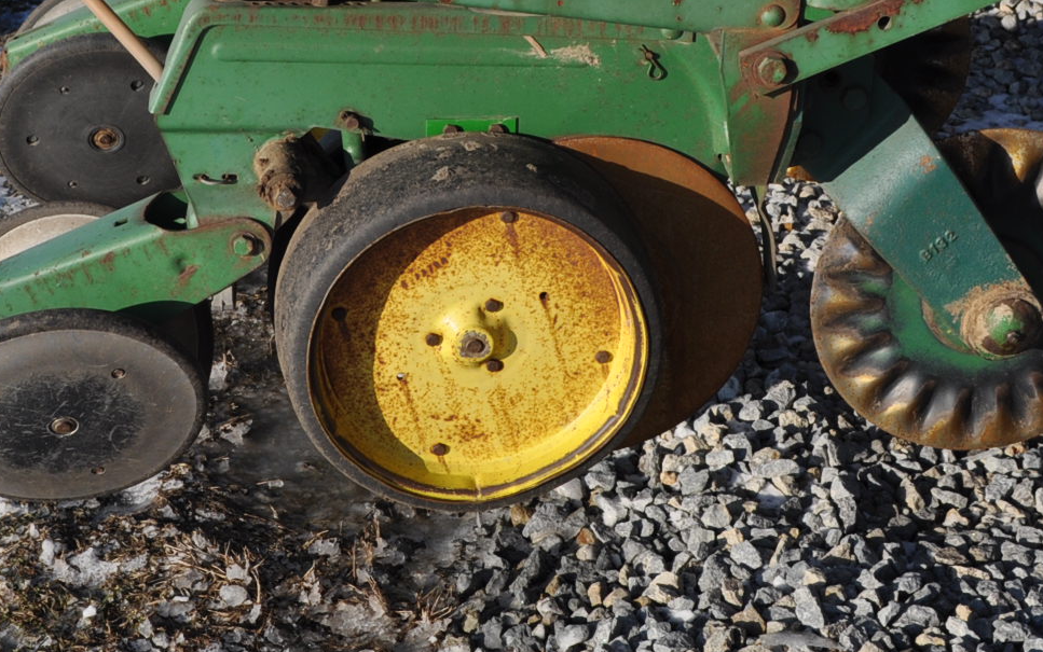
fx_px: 2502
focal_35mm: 88
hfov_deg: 23.5
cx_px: 399
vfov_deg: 14.8
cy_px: 249
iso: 200
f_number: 9
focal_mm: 26
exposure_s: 1/320
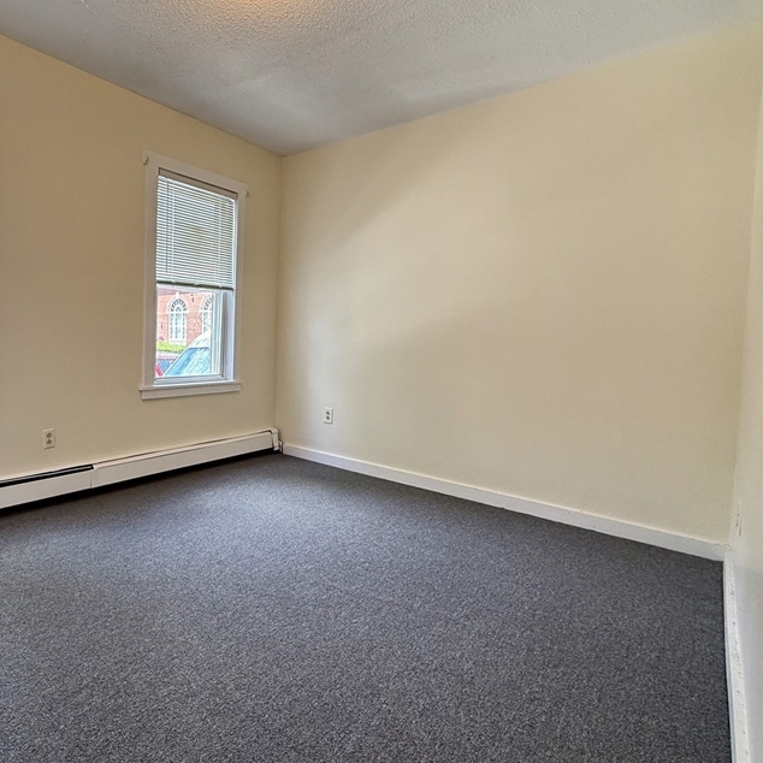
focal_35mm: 20
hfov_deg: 71.2
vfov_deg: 74.8
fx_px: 499
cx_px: 220
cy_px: 359
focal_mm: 2.22
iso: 250
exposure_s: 1/120
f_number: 2.2
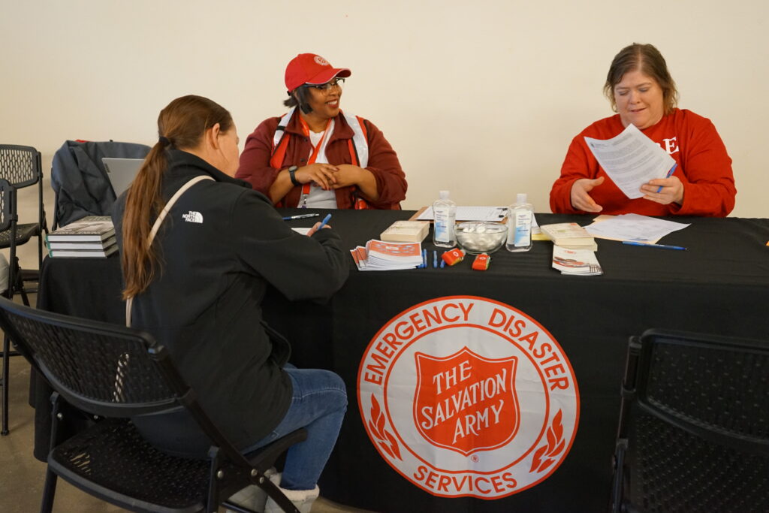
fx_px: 684
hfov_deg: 58.7
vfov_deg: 41.1
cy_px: 256
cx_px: 384
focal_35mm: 32
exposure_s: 1/160
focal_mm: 32
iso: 4000
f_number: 4
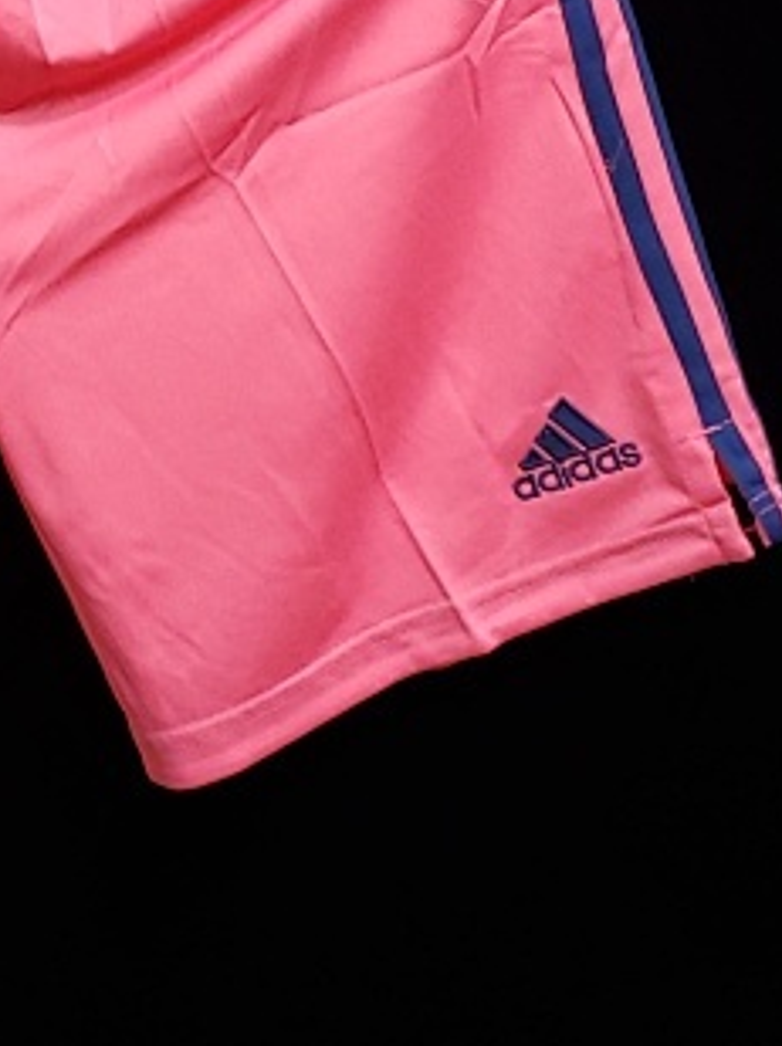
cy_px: 135
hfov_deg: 15.9
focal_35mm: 91
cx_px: 7
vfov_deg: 21.2
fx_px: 2747
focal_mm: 4.3
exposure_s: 1/15
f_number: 1.5
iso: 200
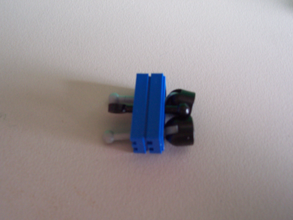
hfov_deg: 50.1
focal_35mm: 37
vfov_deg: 38.7
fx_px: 313
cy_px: 110
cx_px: 146
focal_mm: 5.6
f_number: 2.8
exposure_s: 1/30
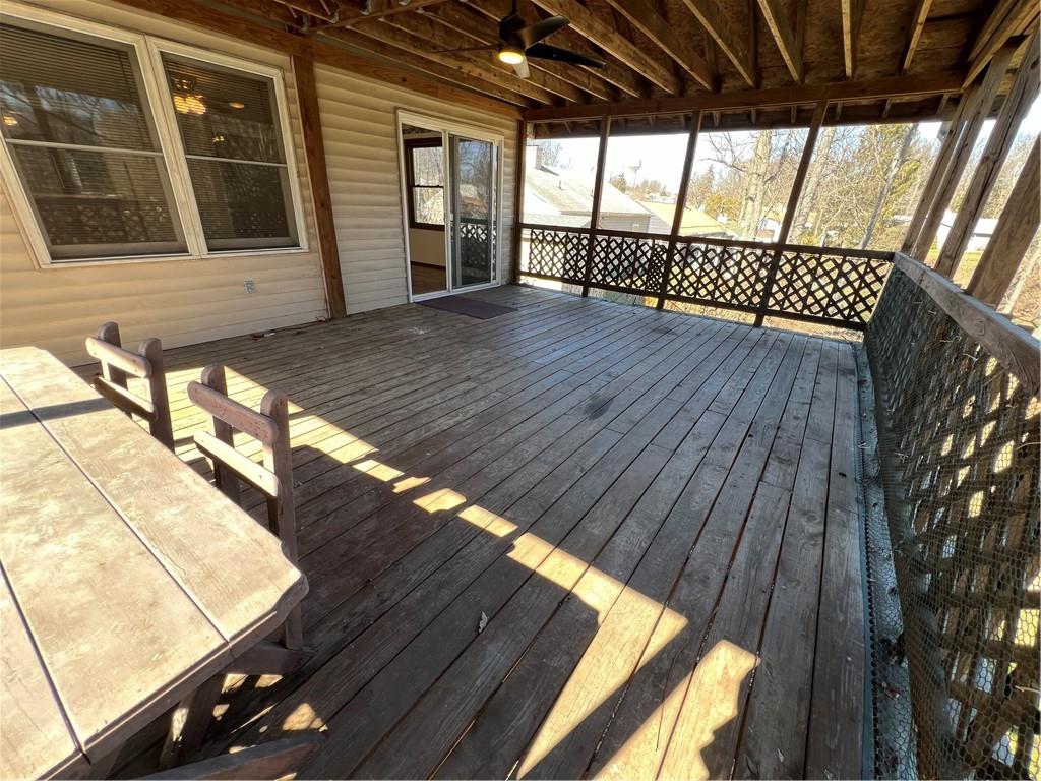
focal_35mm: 13
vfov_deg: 89.9
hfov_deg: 106.2
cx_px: 520
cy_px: 390
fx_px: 391
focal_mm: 1.57
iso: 50
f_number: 1.8
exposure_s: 1/99
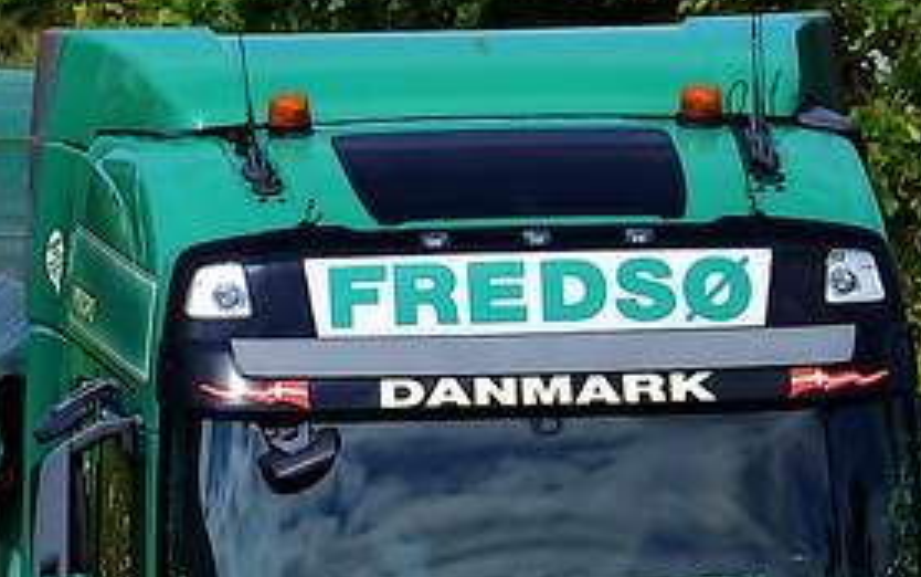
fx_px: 24257
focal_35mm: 966
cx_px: 298
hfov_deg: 2.2
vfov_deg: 1.4
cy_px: 723
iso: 640
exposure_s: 1/1600
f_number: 8
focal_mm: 220
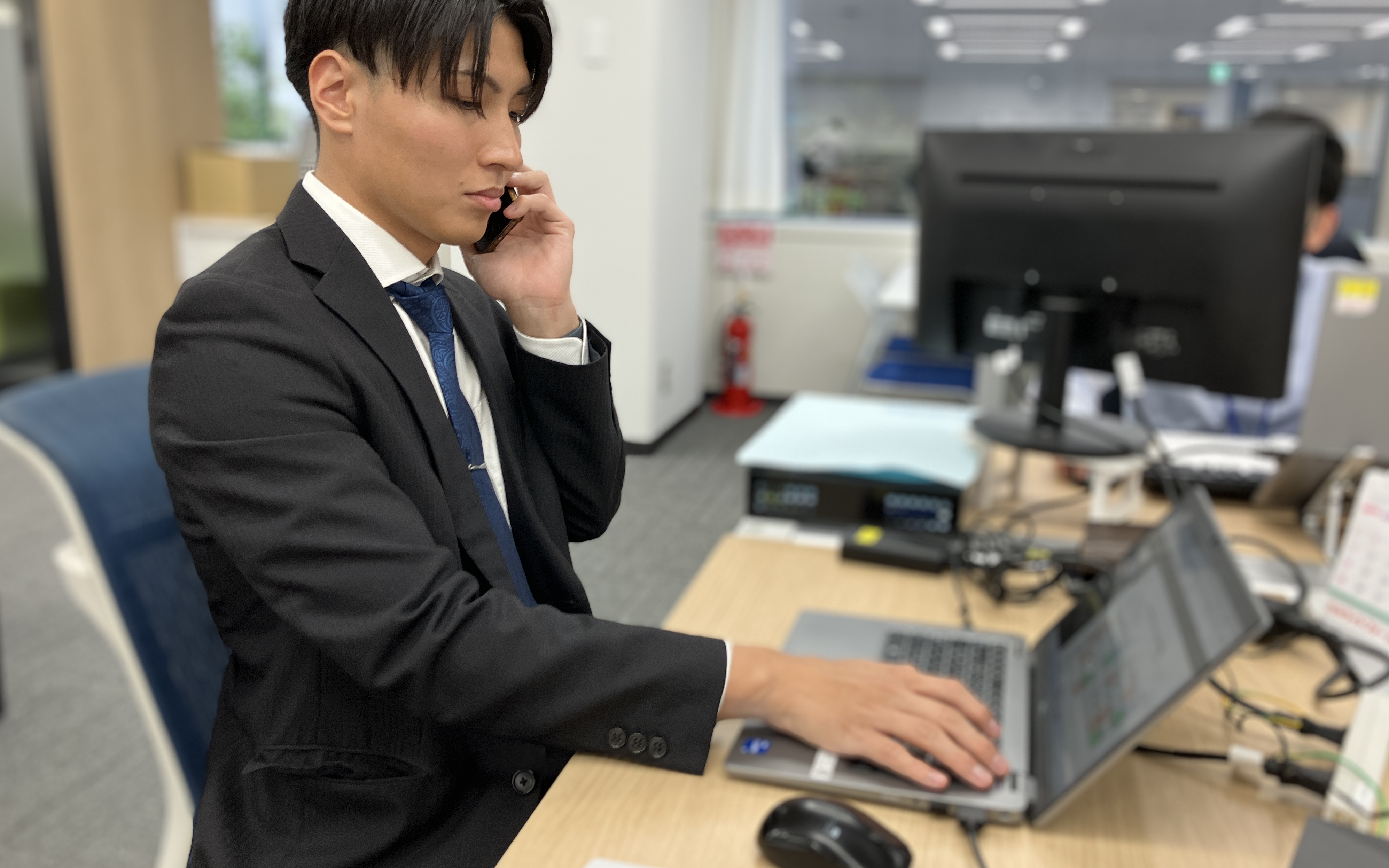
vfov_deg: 41.8
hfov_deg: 62.9
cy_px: 444
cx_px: 698
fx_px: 1136
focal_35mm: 30
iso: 80
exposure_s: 1/60
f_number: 1.8
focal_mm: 3.99
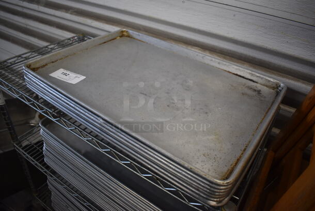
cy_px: 106
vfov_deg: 48.0
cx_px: 158
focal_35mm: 27
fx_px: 236
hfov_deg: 67.3
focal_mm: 18
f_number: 3.5
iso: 800
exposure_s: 1/160
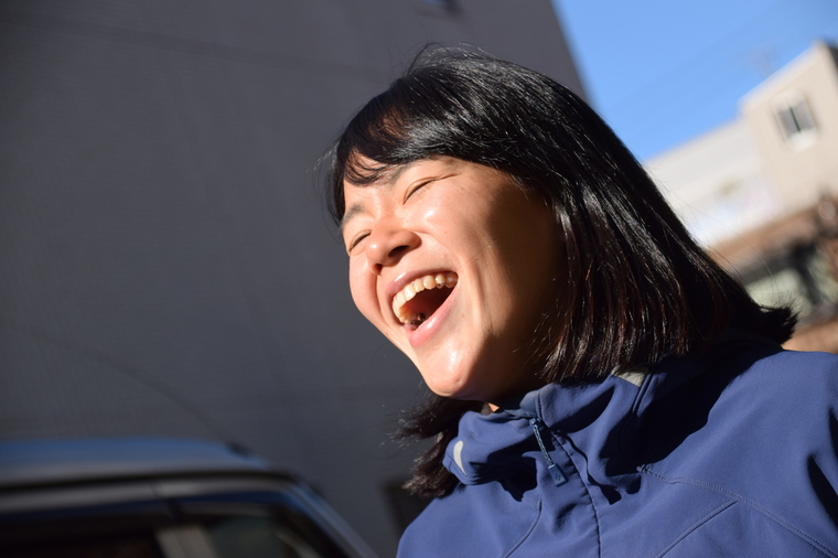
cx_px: 419
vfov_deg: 12.2
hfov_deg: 18.2
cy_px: 279
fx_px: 2617
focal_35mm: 112
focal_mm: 75
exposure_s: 1/1600
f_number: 6.3
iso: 400
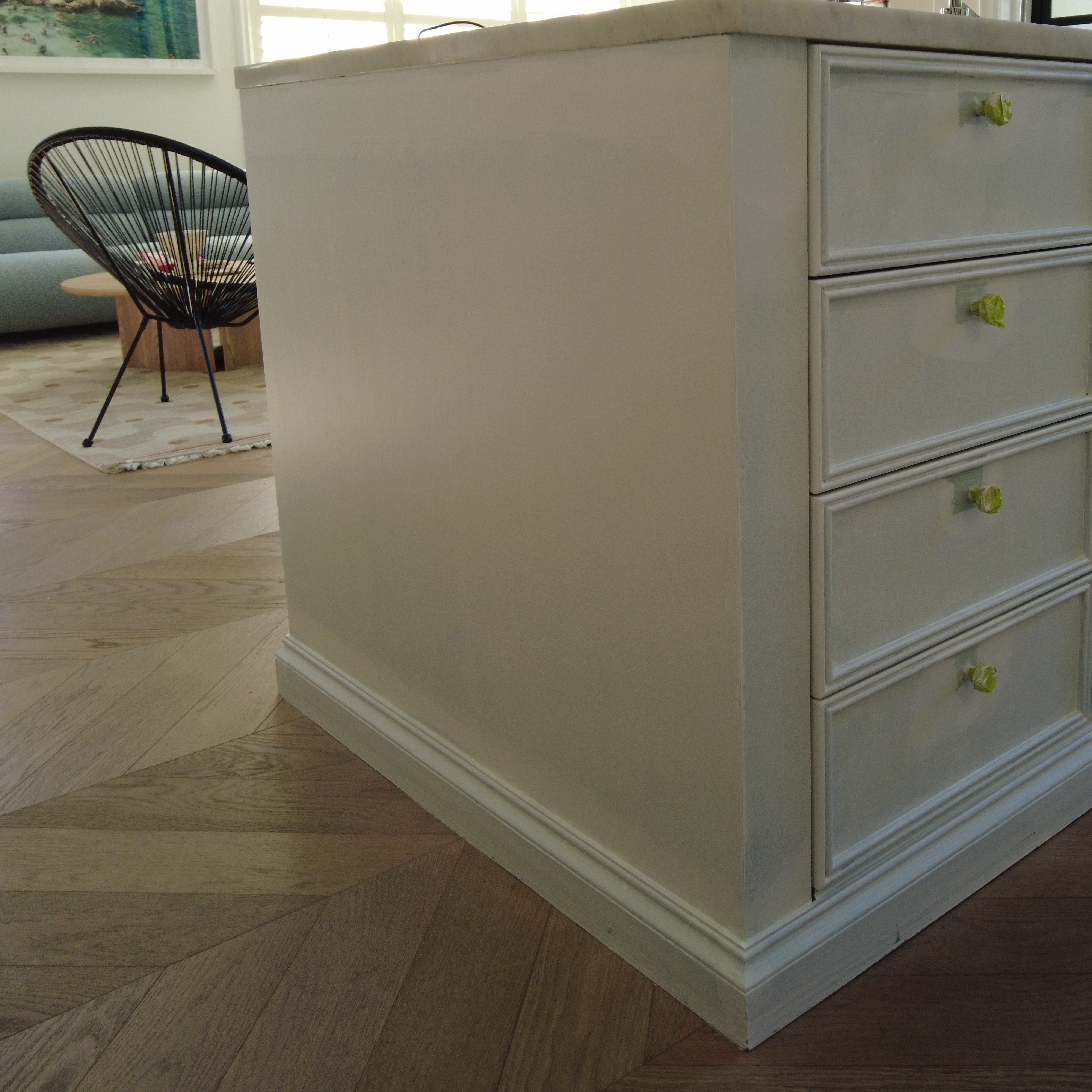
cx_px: 761
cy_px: 391
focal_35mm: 32
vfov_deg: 50.4
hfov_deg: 49.8
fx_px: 1142
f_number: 1.8
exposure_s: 1/50
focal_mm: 4.4
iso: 100
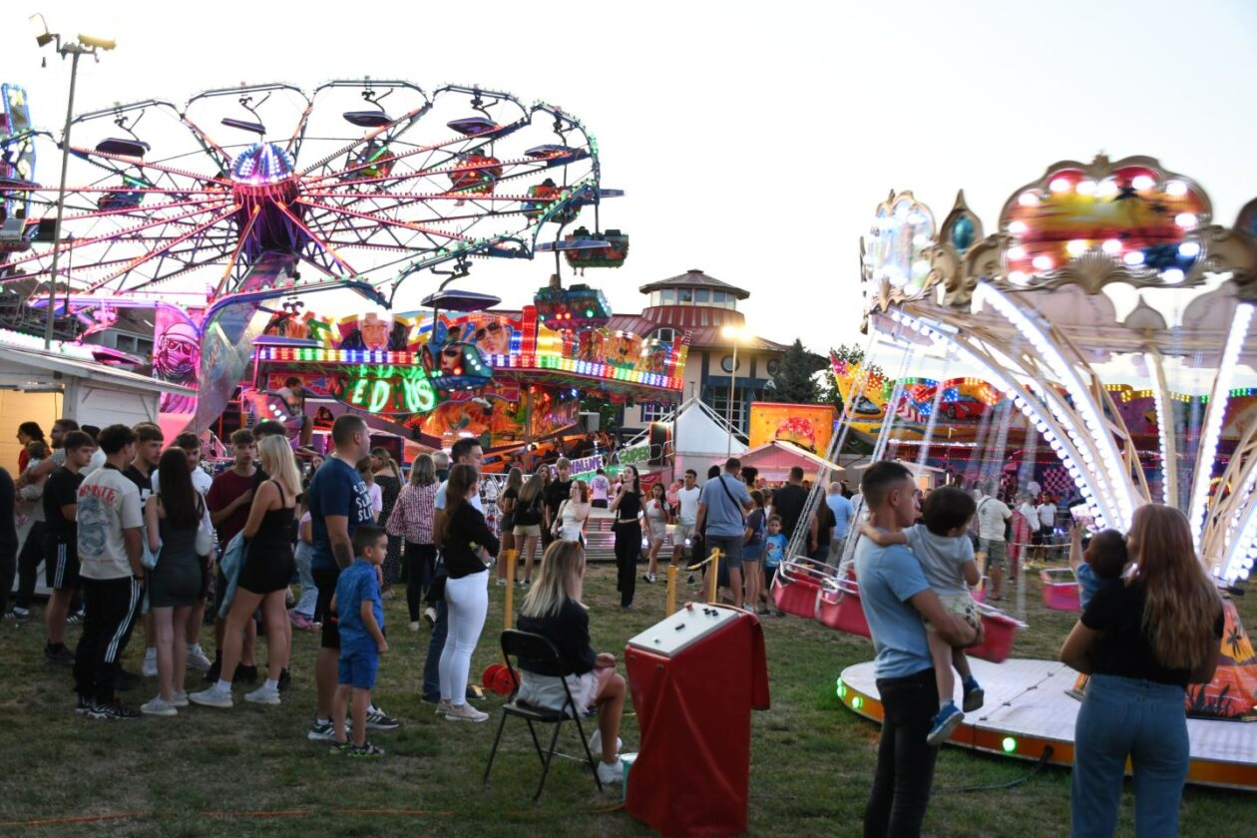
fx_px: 1362
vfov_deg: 34.2
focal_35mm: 39
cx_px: 628
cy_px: 419
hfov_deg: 49.6
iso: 500
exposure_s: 1/50
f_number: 4
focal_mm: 26
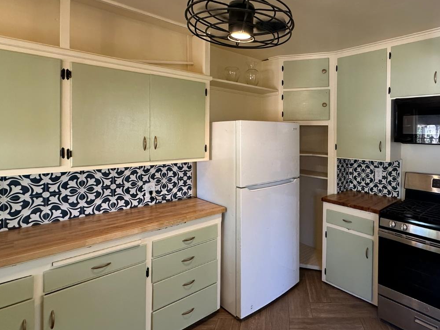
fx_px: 267
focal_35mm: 21
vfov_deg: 63.0
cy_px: 137
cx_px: 284
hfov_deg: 77.1
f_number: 2.2
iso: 160
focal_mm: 2.22
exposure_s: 1/60
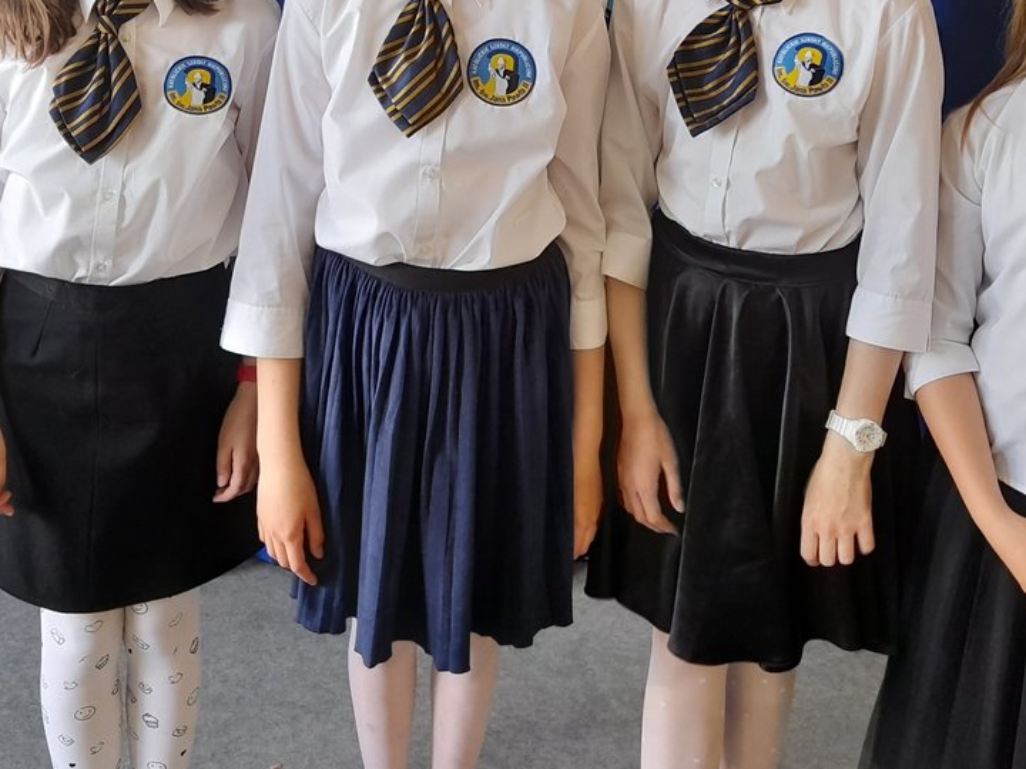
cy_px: 44
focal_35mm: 50
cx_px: 500
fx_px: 1482
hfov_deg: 38.2
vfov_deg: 27.8
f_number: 2
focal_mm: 4.6
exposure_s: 1/50
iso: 64
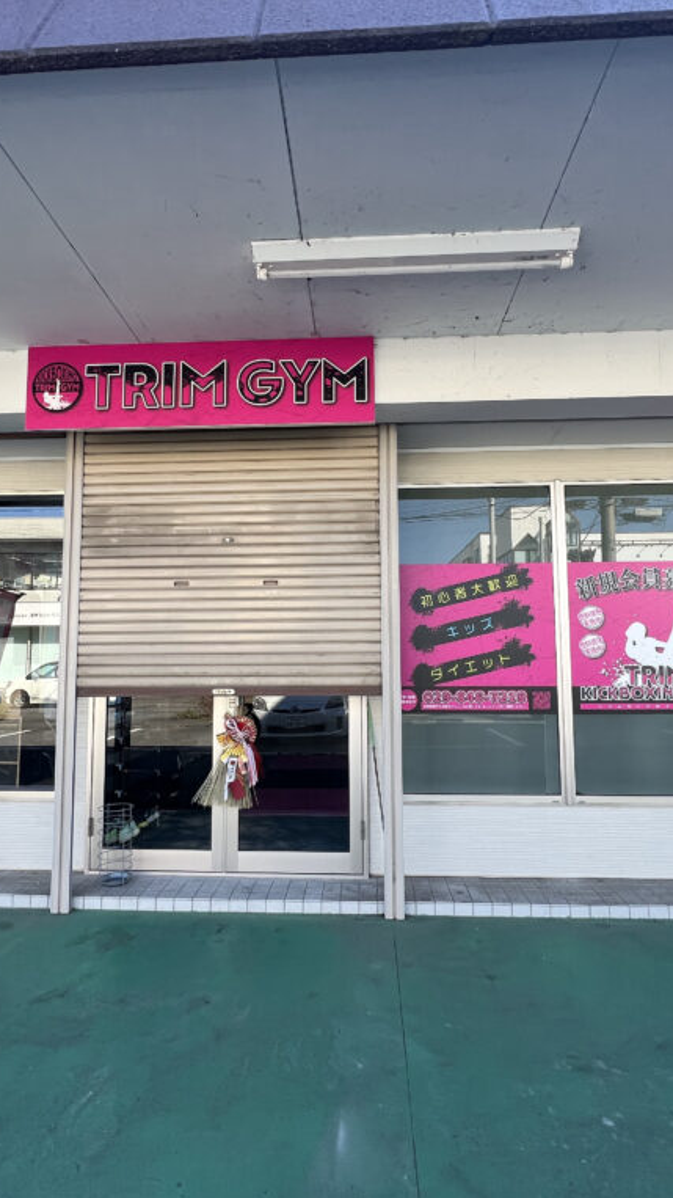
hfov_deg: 58.3
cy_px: 601
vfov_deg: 89.6
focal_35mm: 19
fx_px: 603
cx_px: 328
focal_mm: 1.57
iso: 32
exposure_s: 1/243
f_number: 1.8
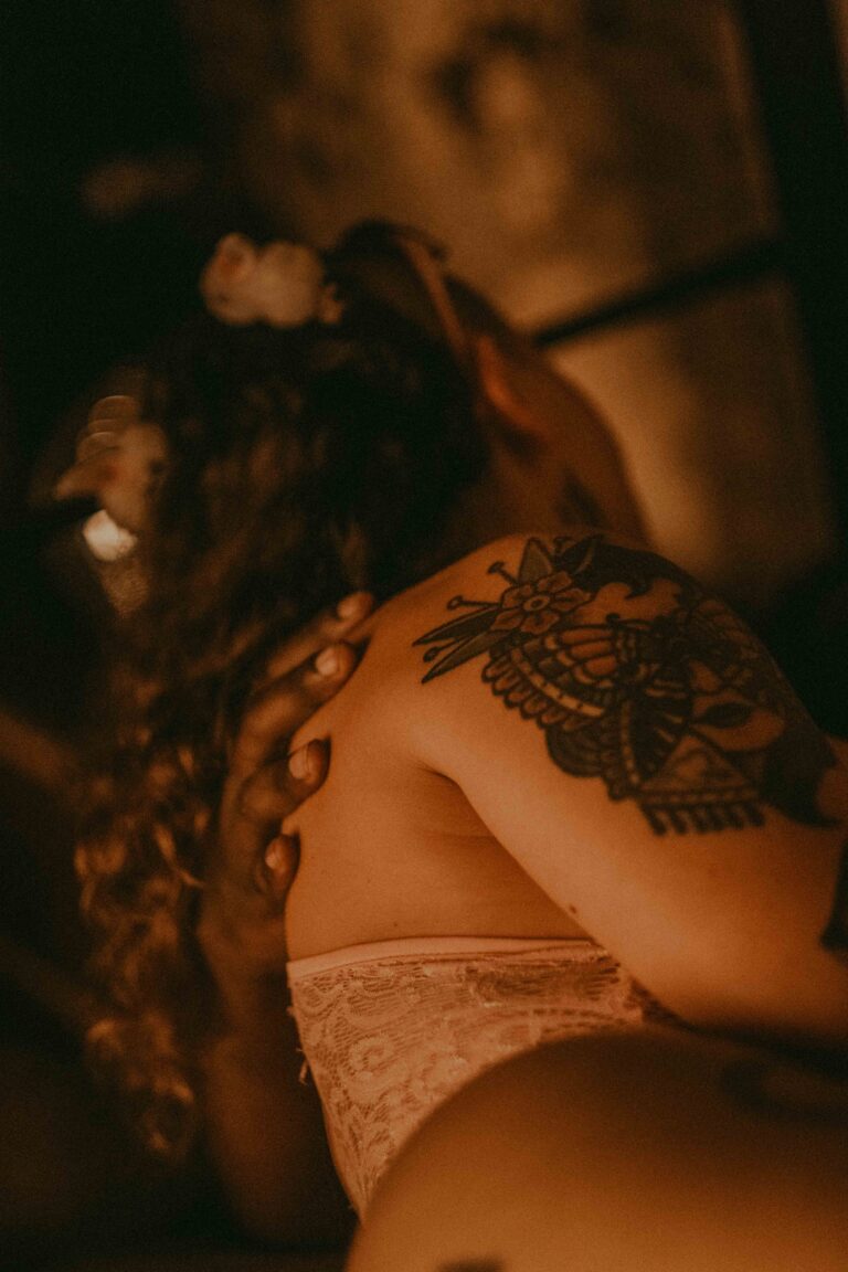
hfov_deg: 16.3
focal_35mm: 84
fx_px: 2968
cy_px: 636
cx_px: 424
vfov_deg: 24.2
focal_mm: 56
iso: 3200
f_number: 1.2
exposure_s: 1/125
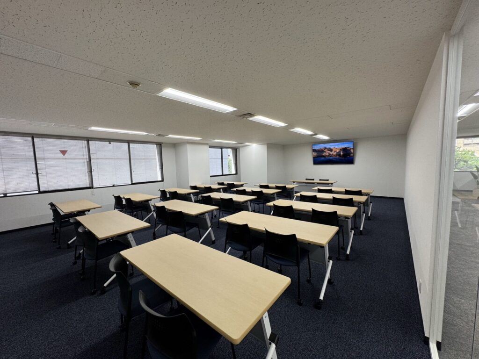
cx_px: 240
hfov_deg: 102.1
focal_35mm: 14
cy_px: 180
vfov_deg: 85.7
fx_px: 194
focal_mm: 2.22
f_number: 2.2
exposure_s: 1/100
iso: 100
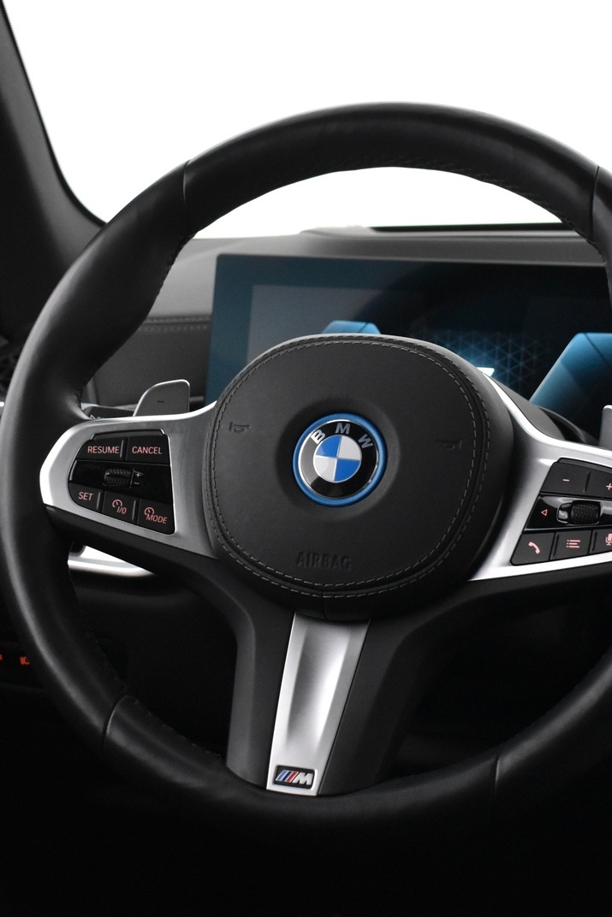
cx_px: 316
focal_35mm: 68
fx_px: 1733
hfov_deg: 20.0
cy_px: 458
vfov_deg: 29.7
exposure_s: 1/40
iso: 3200
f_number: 4.2
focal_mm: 30
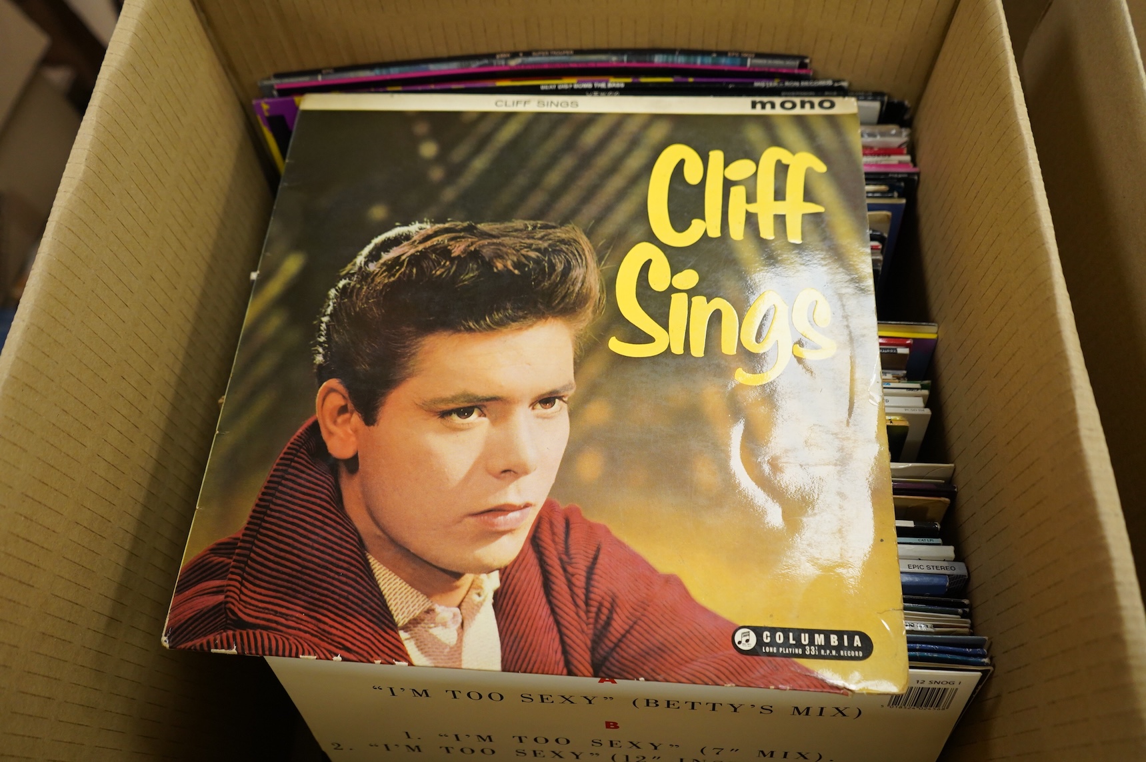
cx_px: 573
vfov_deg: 46.3
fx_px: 891
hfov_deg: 65.5
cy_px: 381
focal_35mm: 28
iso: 2500
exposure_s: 1/320
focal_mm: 28
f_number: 4.5
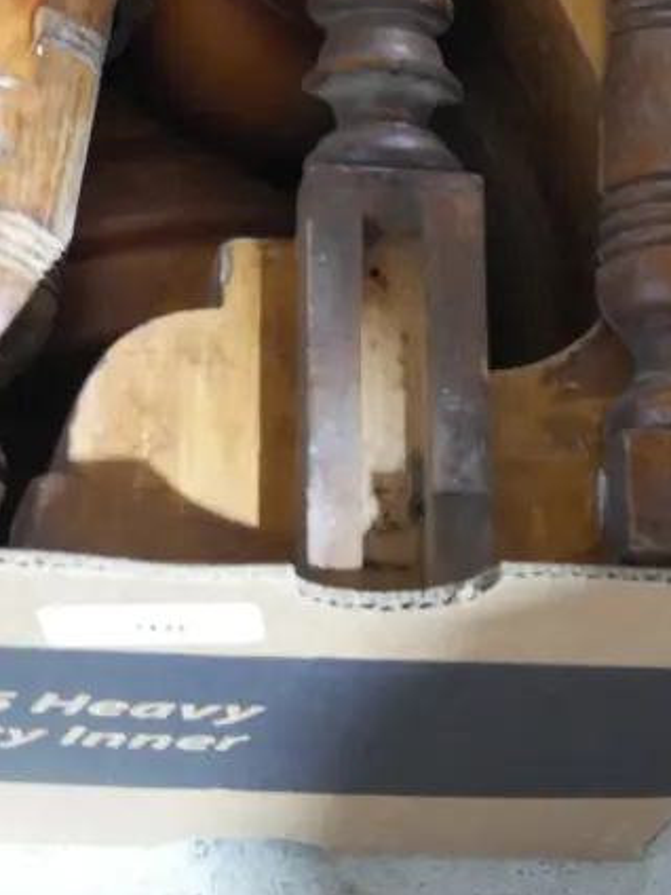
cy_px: -95
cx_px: 168
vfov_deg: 13.3
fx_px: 3748
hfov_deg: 10.2
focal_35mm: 145
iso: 3200
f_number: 5.4
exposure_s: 1/13
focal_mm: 30
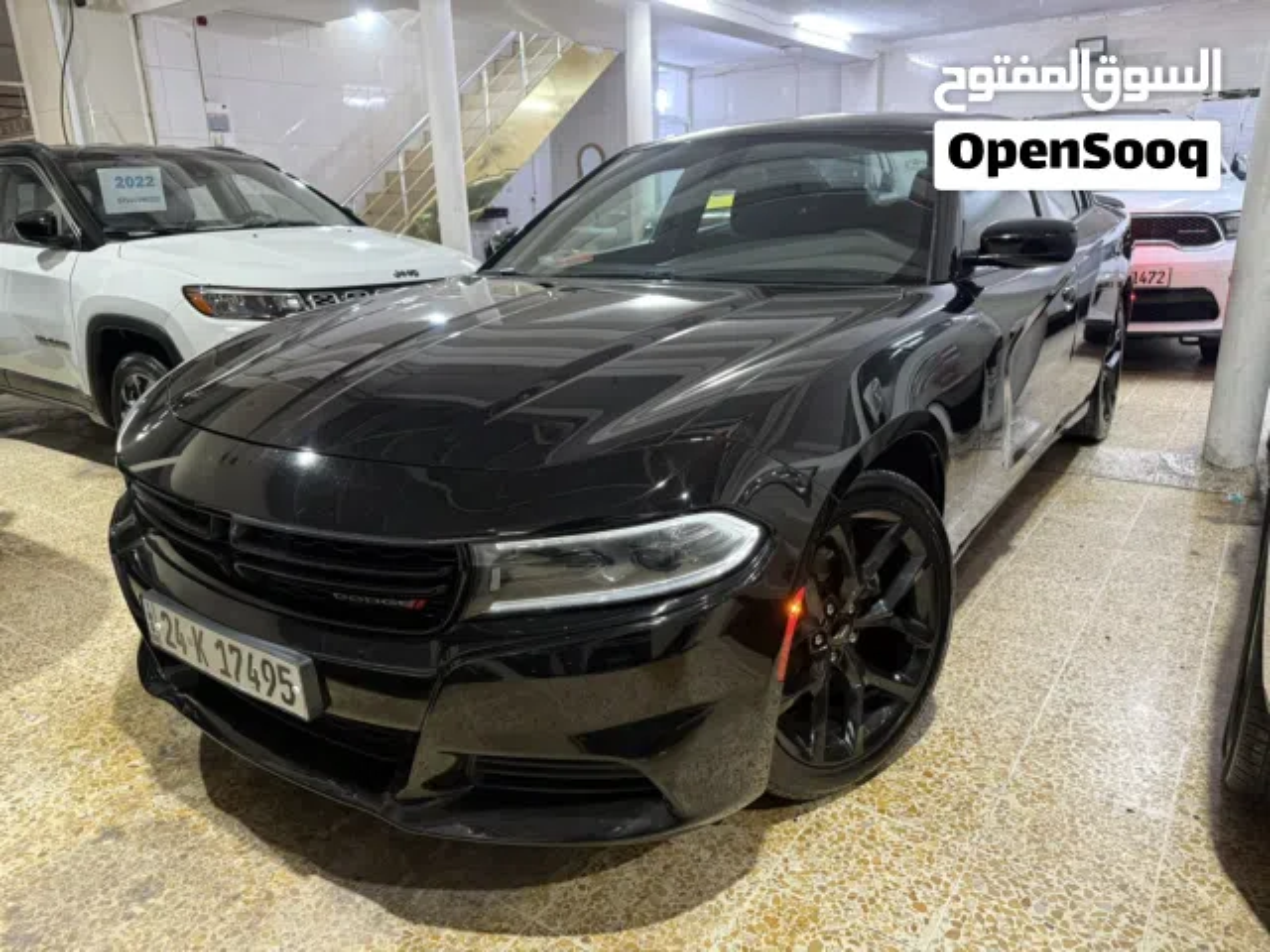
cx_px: 635
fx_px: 881
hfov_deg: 71.6
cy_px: 476
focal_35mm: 24
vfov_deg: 56.8
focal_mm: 6.76
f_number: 1.78
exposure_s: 1/51
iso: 400
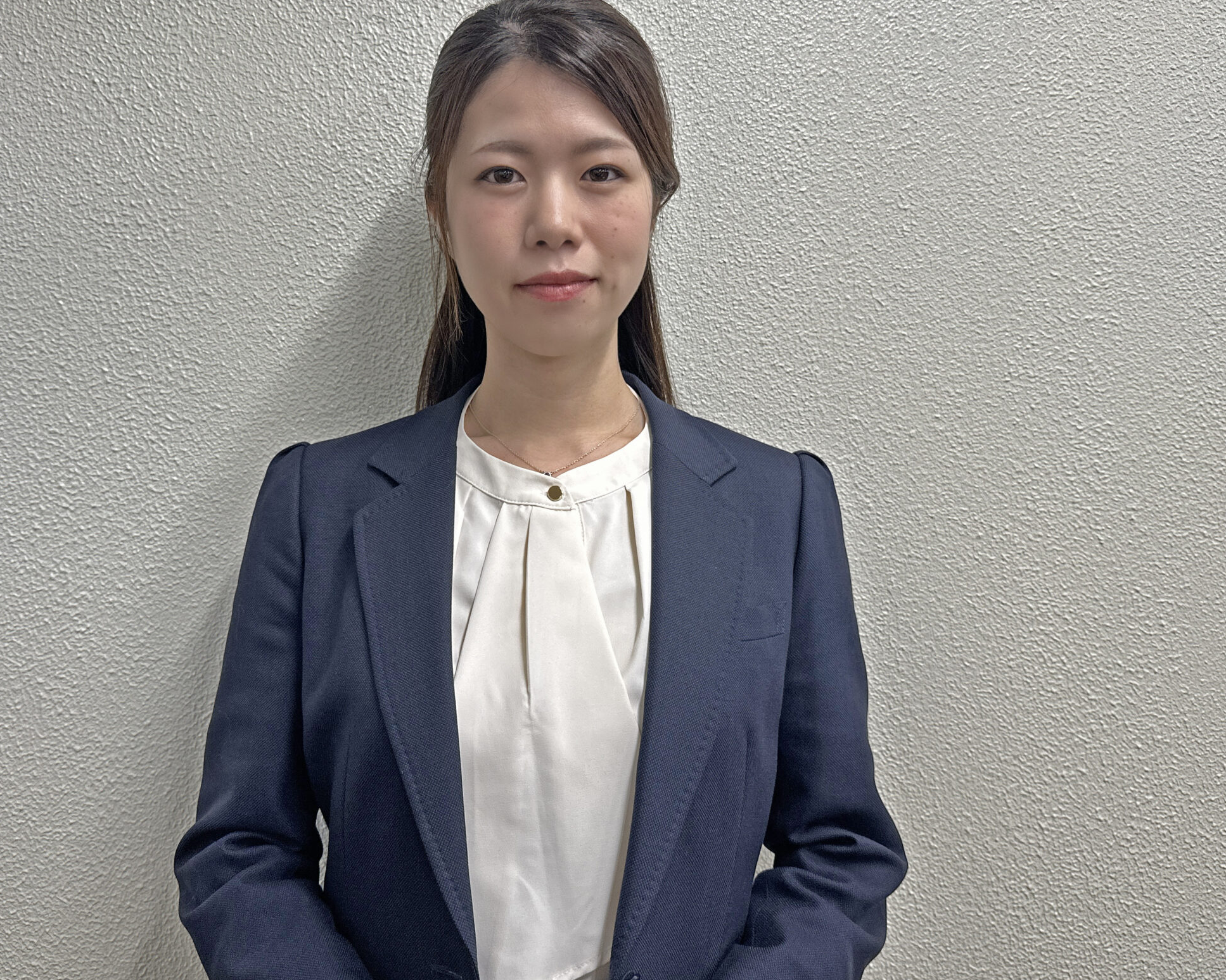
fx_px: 1125
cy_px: 425
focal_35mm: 31
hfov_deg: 57.1
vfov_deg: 47.0
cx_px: 551
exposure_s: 1/120
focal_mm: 6.86
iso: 100
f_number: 1.78
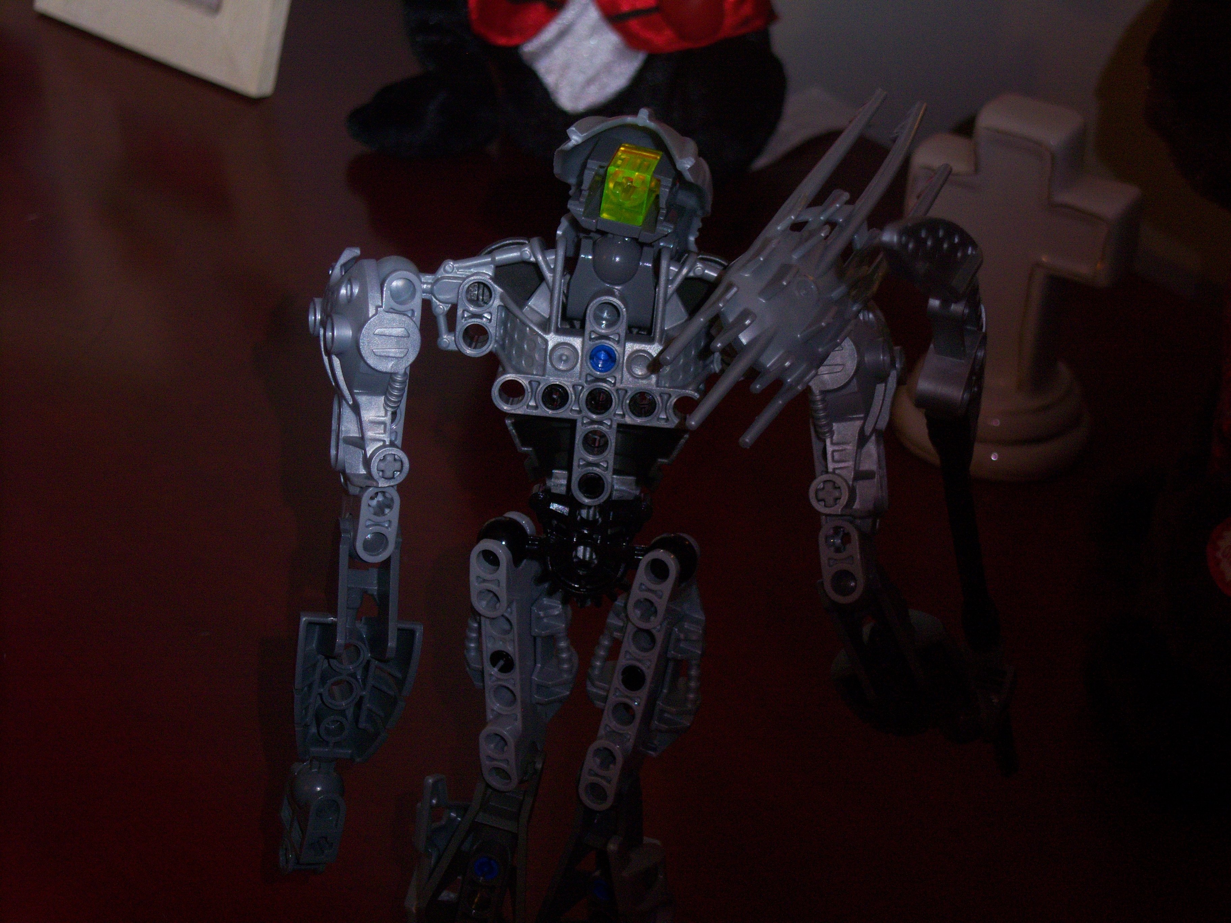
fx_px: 2880
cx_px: 616
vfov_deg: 18.2
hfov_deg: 24.1
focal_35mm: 81
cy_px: 462
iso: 200
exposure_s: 1/80
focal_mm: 17.1
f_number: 4
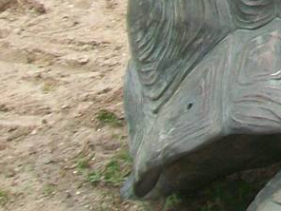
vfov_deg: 7.1
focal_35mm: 195
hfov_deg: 9.2
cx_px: 653
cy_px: -329
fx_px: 1585
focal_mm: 6
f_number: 2.7
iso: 64
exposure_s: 1/500
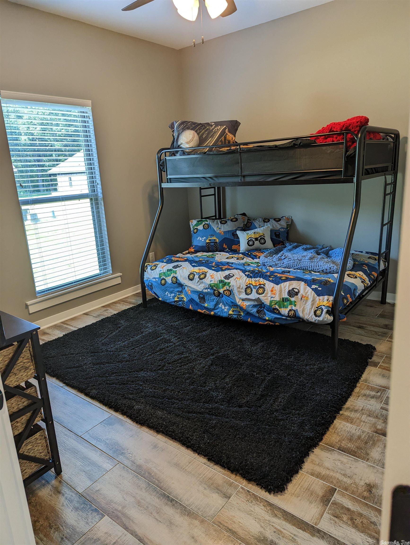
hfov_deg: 56.9
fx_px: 378
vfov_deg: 71.5
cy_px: 272
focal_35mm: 24
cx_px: 205
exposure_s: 1/60
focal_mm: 6.81
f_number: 1.85
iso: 44
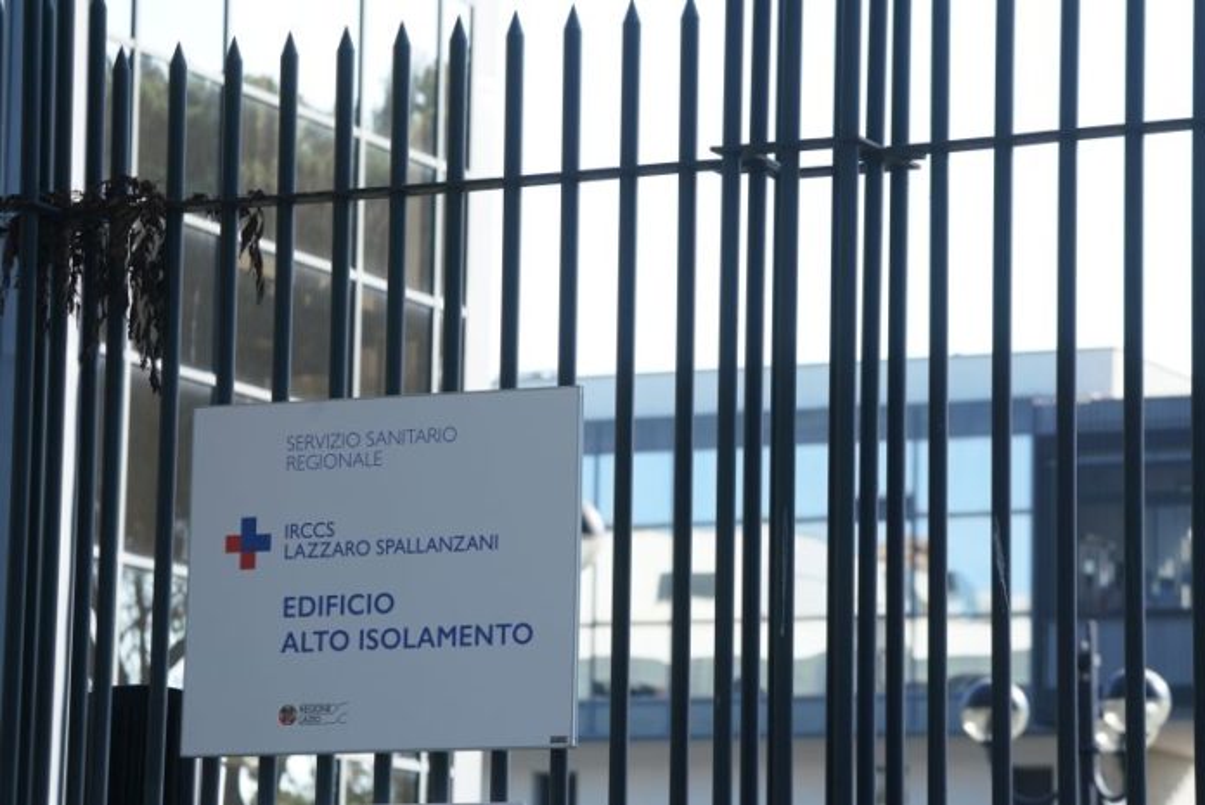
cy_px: 402
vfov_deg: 9.0
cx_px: 602
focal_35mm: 152
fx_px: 5091
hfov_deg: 13.5
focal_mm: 152
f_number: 7.1
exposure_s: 1/250
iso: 320
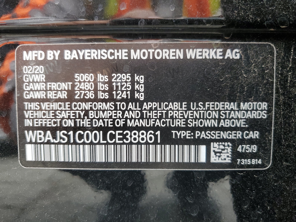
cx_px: 148
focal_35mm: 26
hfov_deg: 67.3
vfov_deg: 53.1
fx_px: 222
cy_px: 111
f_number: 1.5
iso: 65
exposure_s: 1/120
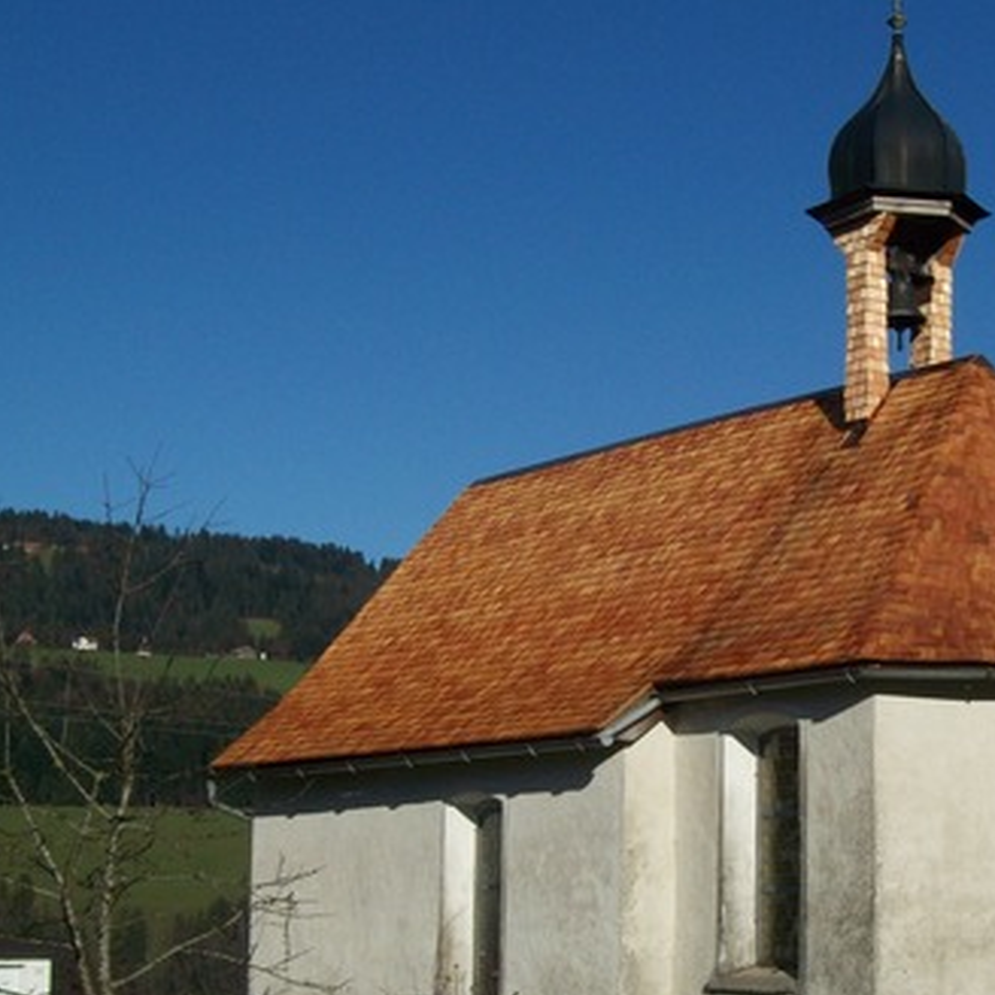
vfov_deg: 25.3
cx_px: 786
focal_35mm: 68
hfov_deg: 25.0
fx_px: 2211
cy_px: 579
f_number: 5.4
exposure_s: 1/1037
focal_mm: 7.6
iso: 80
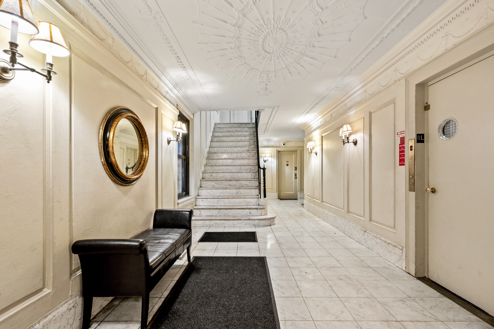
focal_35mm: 14
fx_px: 192
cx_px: 247
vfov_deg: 81.1
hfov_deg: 104.3
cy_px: 164
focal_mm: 14
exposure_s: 2.5
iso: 320
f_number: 11
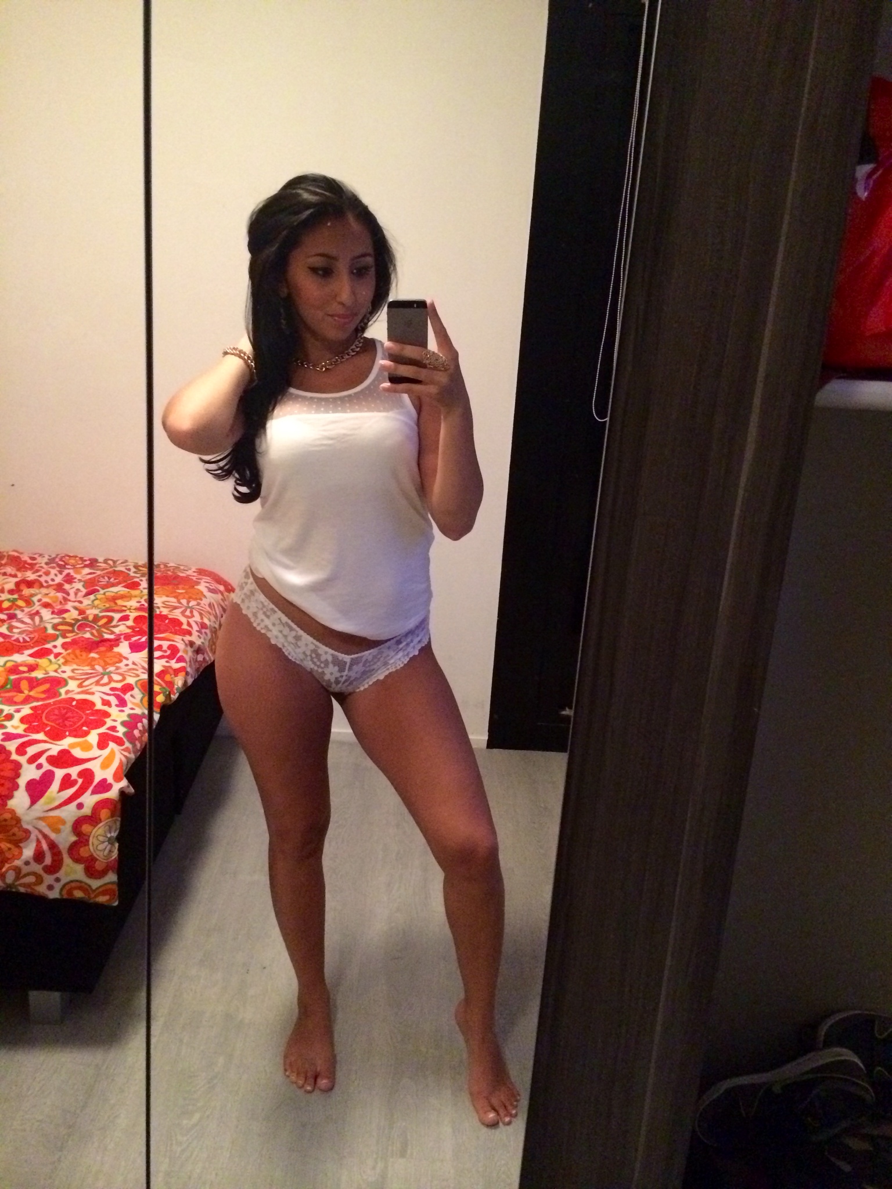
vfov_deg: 60.0
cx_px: 446
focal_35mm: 30
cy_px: 594
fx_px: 1031
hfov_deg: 46.8
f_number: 2.2
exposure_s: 1/15
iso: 500
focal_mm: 4.12
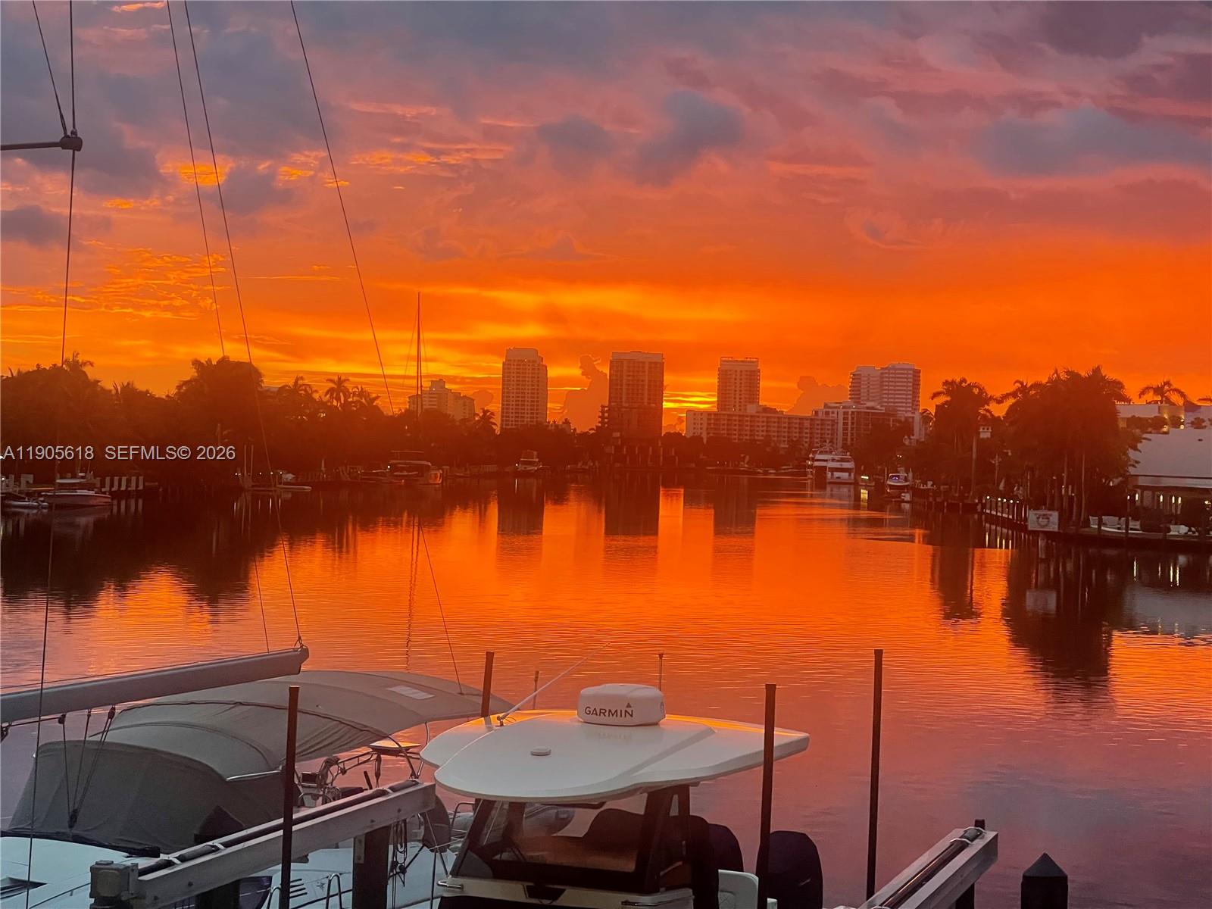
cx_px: 606
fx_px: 2241
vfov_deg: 22.9
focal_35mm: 64
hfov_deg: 30.3
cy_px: 454
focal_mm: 7.5
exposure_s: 1/99
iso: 160
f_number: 2.2
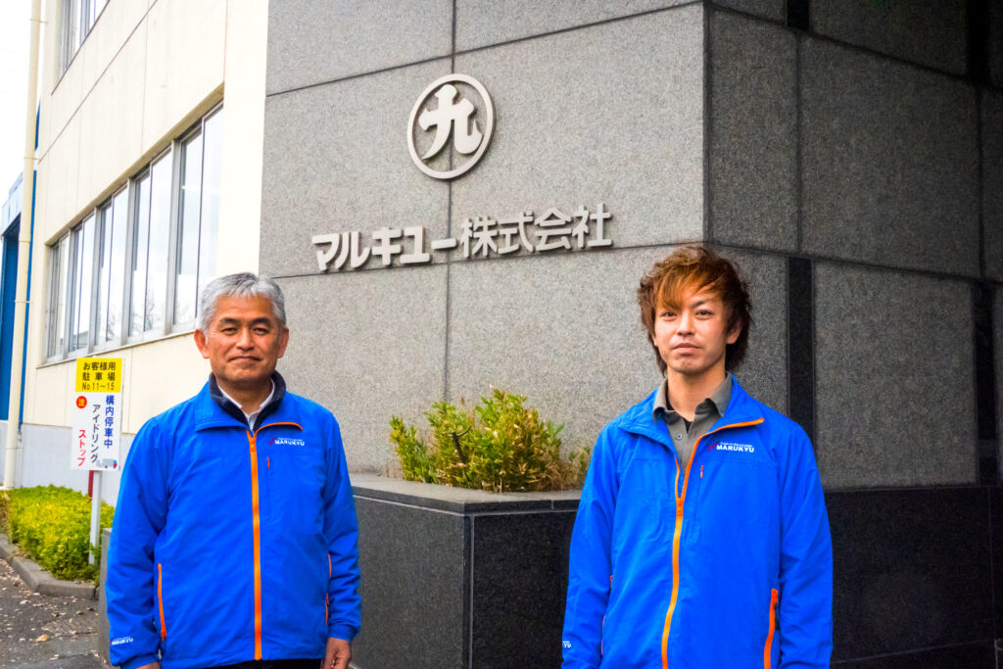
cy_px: 334
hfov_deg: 54.4
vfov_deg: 37.9
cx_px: 502
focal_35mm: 35
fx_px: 975
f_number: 22
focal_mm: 35
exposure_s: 1/1000
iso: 40000
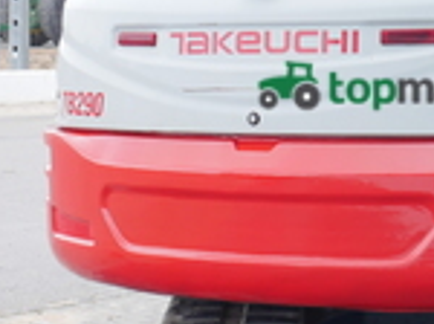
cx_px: 476
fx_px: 1377
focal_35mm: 110
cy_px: 87
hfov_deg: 17.3
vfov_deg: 13.4
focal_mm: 15
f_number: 3.6
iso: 200
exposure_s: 1/320
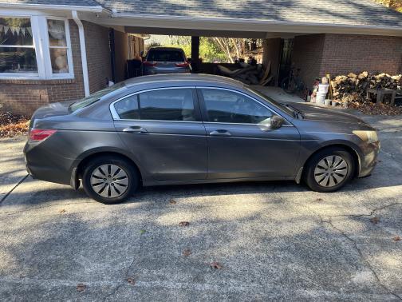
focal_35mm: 26
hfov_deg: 67.3
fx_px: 302
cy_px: 151
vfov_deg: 53.1
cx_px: 201
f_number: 1.6
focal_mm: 4.2
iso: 32
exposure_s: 1/173
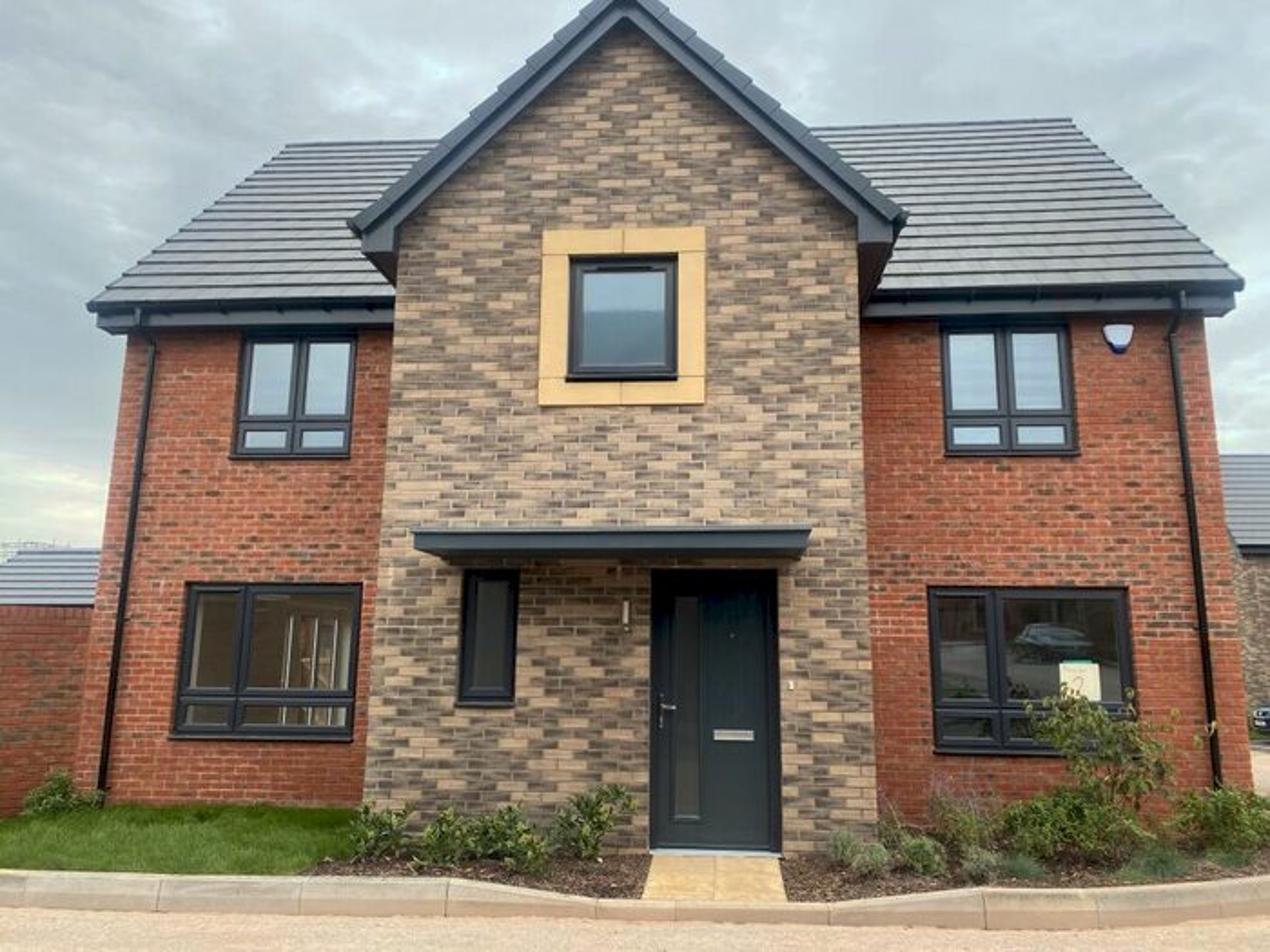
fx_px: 954
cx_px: 635
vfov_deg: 53.1
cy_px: 476
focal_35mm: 26
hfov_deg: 67.3
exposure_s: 1/268
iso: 32
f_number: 1.8
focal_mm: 4.25
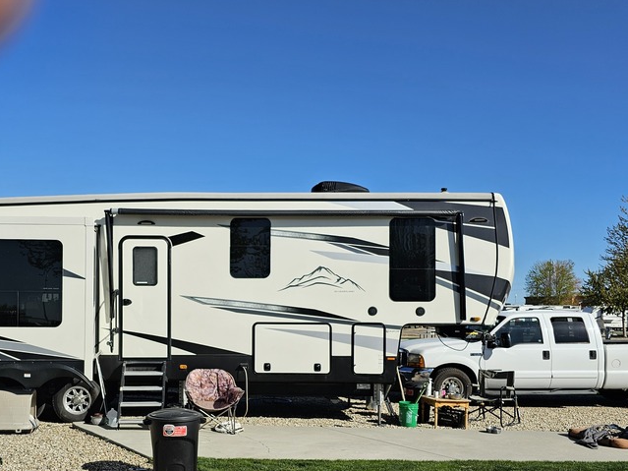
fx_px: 653
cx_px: 186
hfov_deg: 50.0
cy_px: 320
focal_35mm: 36
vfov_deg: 39.1
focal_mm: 6.3
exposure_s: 1/989
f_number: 1.7
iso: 10
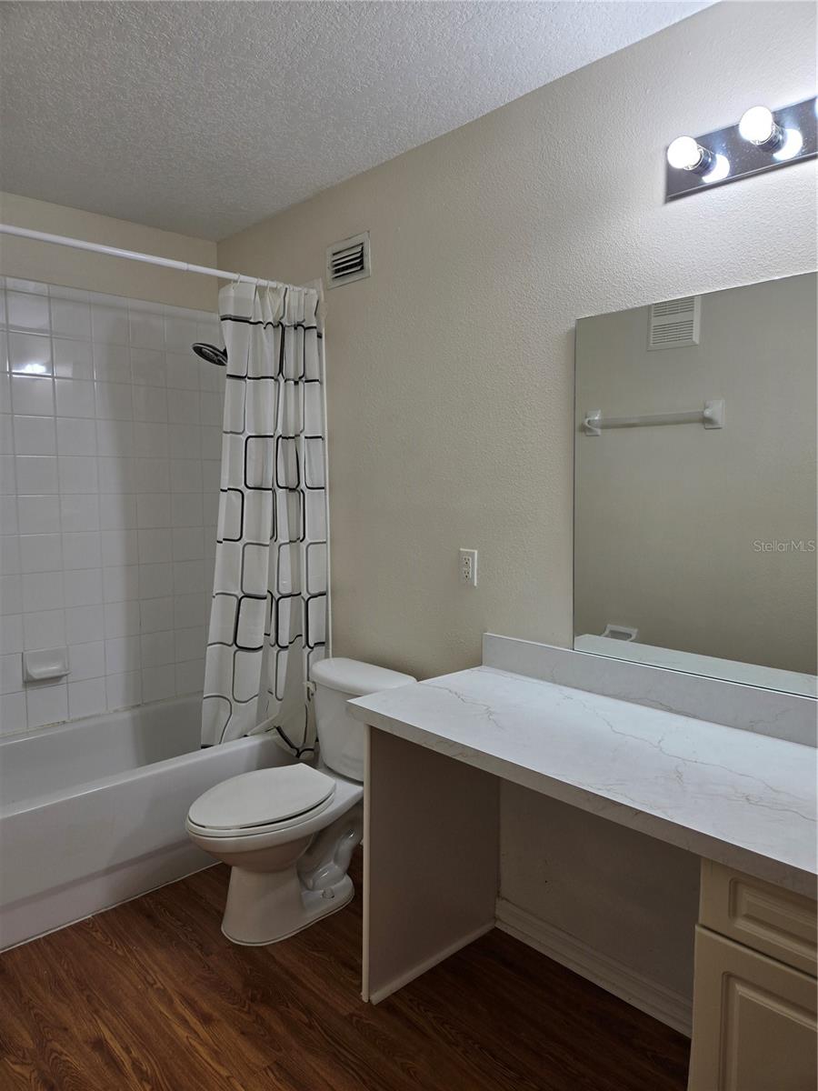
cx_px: 409
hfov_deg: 58.9
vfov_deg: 73.9
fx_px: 725
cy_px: 546
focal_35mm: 23
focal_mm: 5.4
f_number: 1.8
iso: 32
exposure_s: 1/120
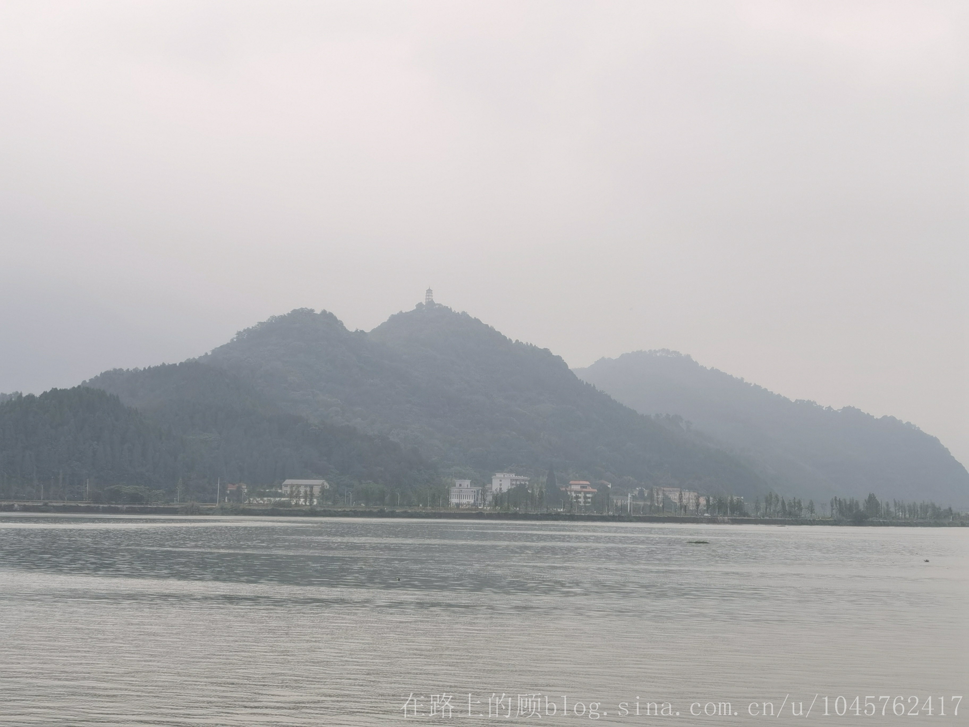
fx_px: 1987
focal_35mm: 71
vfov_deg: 20.7
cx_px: 484
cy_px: 364
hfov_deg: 27.4
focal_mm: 5.56
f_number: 1.6
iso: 50
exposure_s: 1/649
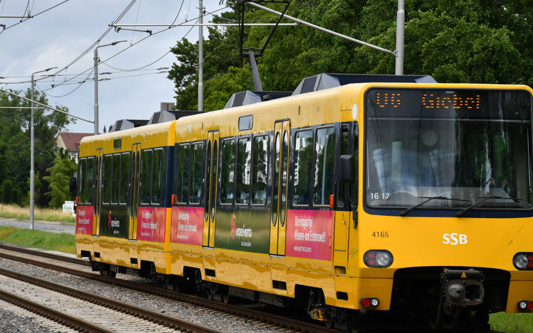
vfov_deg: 6.8
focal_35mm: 192
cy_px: 149
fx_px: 2789
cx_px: 308
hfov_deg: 10.9
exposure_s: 1/1600
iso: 400
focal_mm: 100
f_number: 7.1
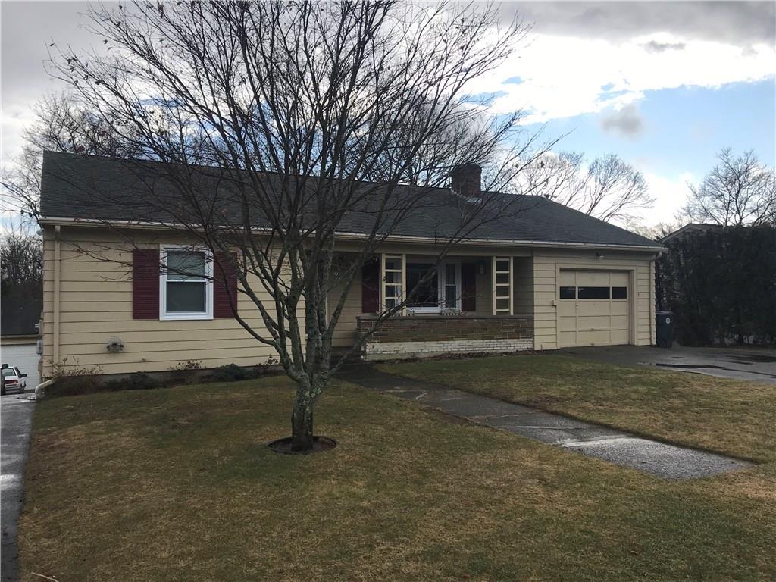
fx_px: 628
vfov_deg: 49.7
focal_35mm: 28
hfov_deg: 63.4
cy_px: 291
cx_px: 388
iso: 20
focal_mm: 3.99
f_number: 1.8
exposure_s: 1/2283
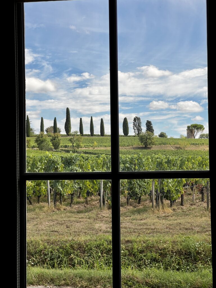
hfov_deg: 19.1
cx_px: 108
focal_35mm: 77
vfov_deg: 25.3
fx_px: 641
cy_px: 144
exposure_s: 1/732
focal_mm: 9
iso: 32
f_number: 2.8
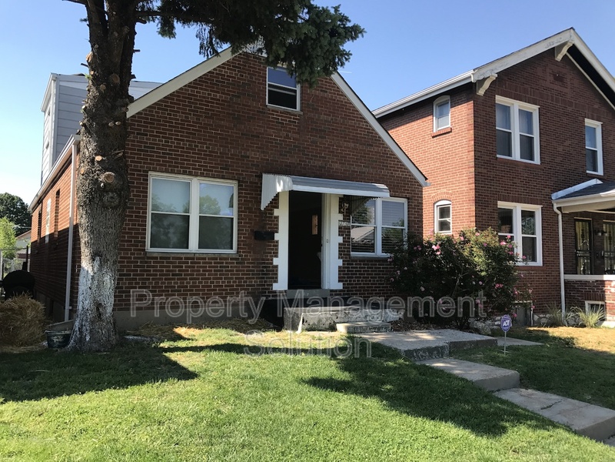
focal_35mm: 28
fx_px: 497
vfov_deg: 49.7
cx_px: 308
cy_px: 231
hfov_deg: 63.4
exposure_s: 1/791
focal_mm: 3.99
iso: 20
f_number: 1.8
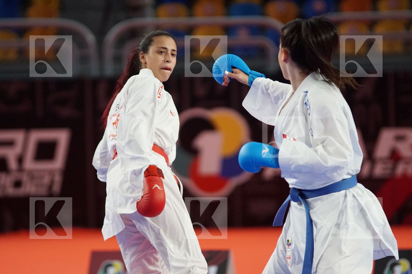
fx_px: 3433
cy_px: 137
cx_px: 206
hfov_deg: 6.9
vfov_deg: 4.6
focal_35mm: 300
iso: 3200
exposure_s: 1/2000
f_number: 2.8
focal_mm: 200
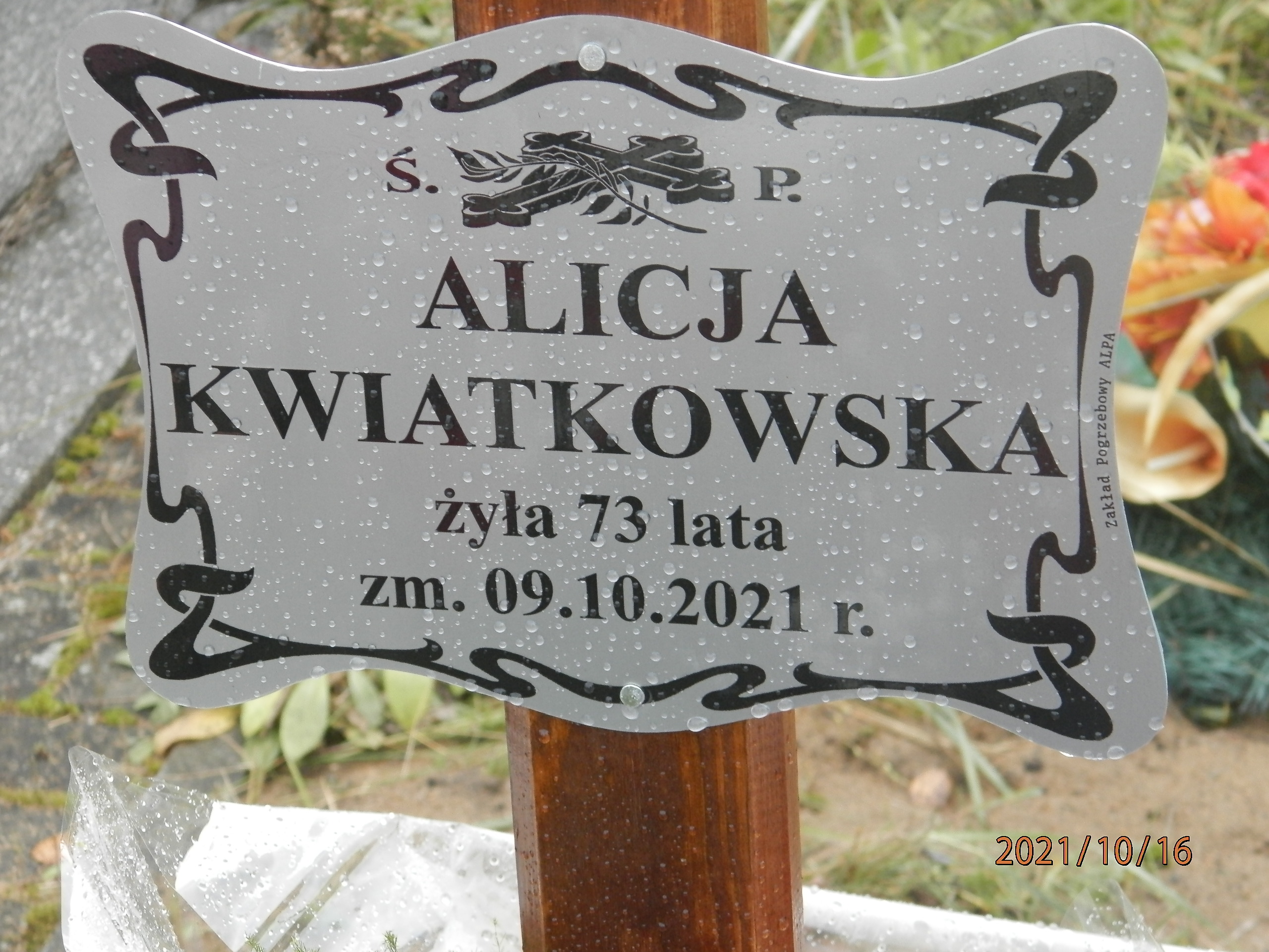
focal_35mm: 106
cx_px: 634
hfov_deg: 18.5
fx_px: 3886
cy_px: 476
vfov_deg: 14.0
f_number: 4.5
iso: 200
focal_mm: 19
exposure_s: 1/60
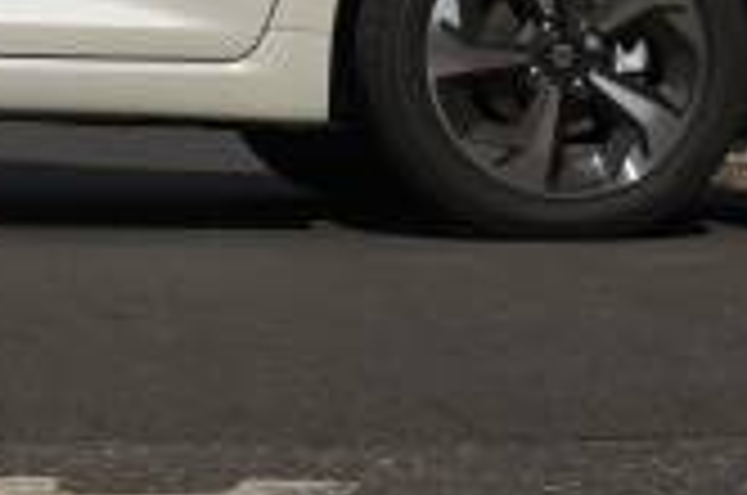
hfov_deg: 10.3
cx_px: -212
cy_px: -162
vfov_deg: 6.9
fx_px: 4080
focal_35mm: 197
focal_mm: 34
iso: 100
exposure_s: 1/350
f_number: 8
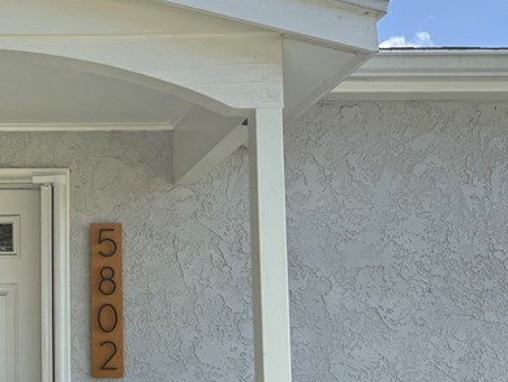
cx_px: -65
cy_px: 327
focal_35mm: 63
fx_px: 925
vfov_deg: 22.8
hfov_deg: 27.8
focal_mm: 6.76
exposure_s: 1/3145
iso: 100
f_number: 1.78
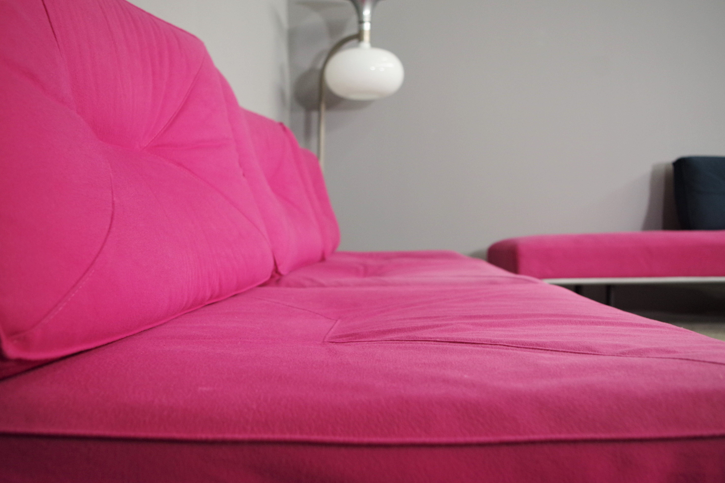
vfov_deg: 43.6
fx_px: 604
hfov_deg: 61.9
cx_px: 362
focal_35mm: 30
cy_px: 242
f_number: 4
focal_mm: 20
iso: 800
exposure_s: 1/60
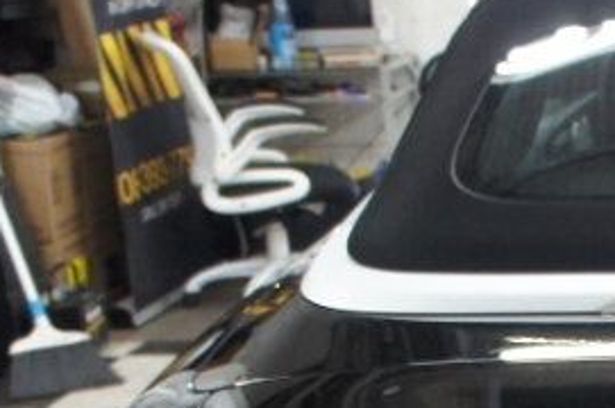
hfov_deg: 18.2
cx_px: 874
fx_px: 1740
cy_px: 758
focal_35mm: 102
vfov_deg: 12.2
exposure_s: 1/100
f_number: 3.5
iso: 1600
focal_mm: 18
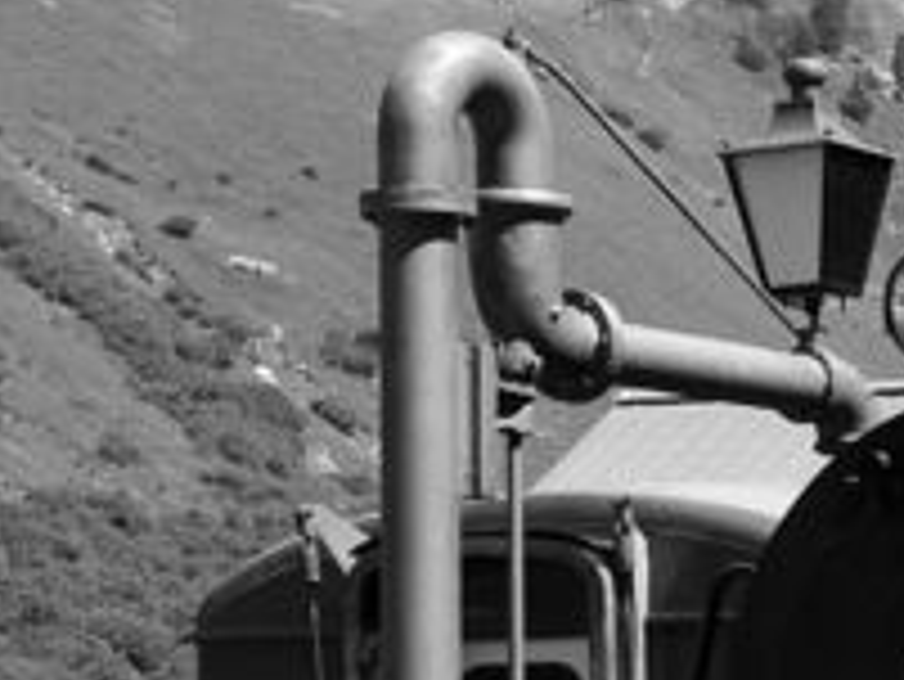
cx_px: 1938
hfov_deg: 8.2
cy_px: 838
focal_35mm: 227
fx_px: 5932
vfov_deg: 6.5
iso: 160
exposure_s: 1/320
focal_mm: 19
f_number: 7.1
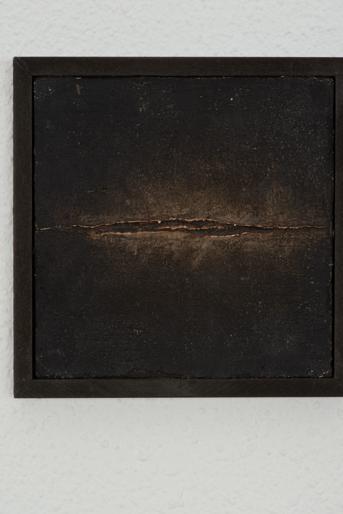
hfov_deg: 10.2
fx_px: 1927
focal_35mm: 135
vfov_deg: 15.2
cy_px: 306
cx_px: 185
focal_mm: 85
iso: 100
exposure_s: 1/125
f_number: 16
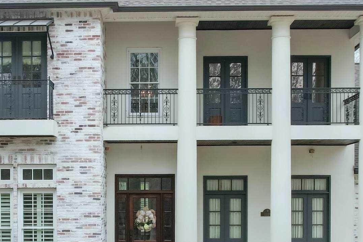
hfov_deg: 31.7
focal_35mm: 63
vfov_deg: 21.3
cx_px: 123
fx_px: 635
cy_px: 192
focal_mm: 8.38
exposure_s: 1/200
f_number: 2.8
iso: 200
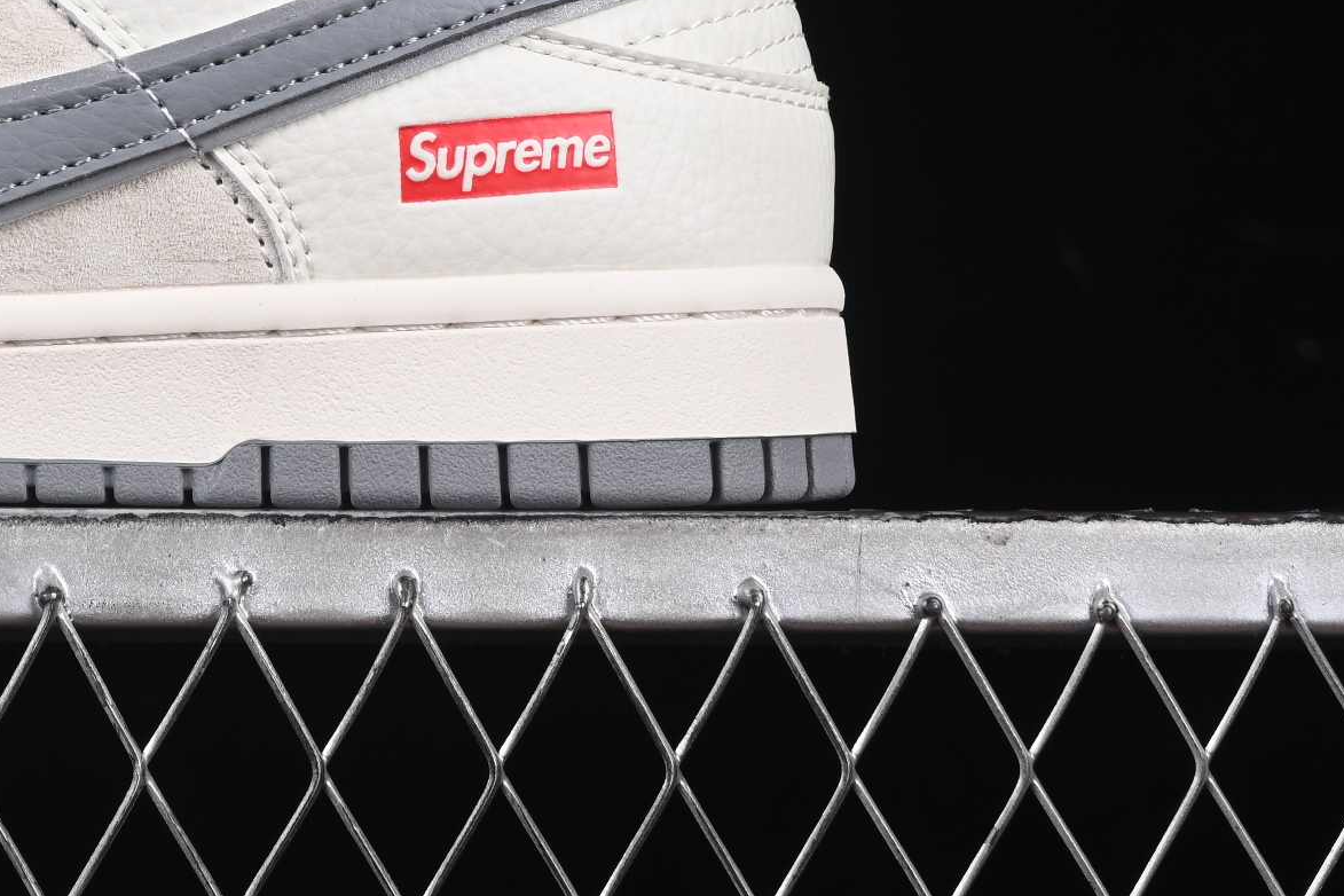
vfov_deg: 7.7
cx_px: -209
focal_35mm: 178
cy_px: -157
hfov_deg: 11.4
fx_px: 6645
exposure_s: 1/80
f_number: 8
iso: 160
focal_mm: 50
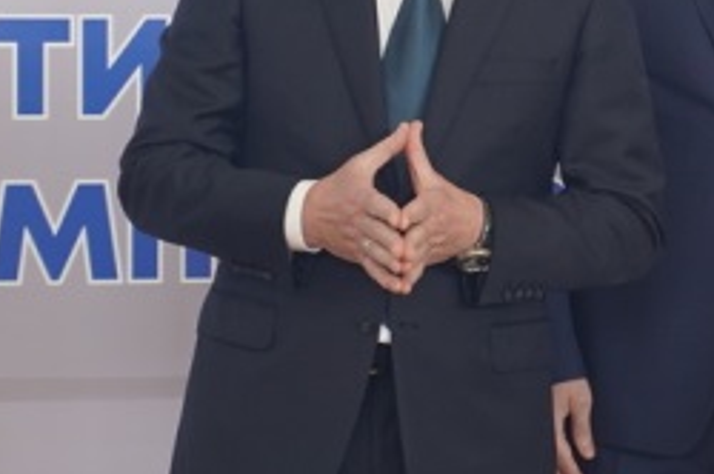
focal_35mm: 282
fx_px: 5586
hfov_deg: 7.3
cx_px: 797
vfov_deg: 4.9
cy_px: 79
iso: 400
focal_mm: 75
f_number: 4
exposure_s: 1/160
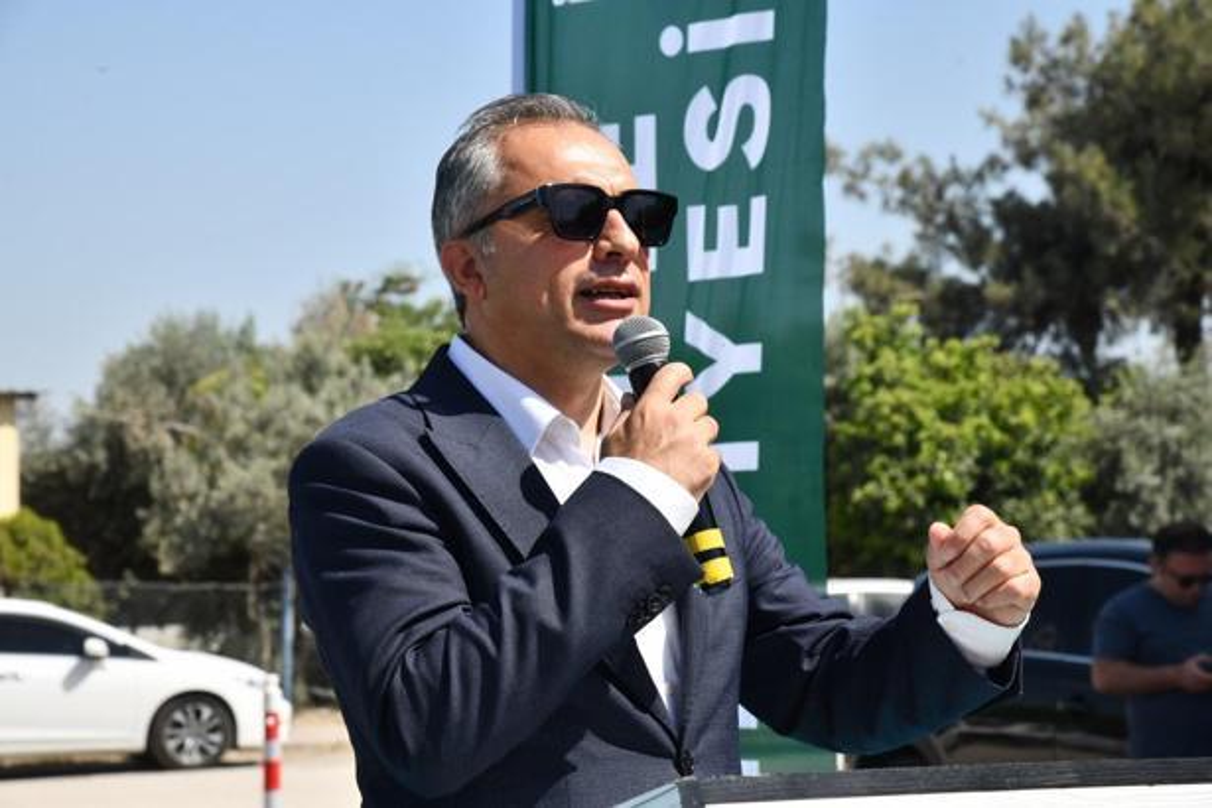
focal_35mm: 100
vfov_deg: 13.7
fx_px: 3366
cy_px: 404
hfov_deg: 20.4
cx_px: 606
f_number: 11
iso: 800
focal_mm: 100
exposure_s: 1/1000
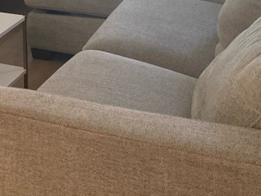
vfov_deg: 16.2
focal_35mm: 85
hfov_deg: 21.4
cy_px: -76
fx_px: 641
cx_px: -48
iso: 125
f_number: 1.8
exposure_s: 1/109
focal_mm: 4.25
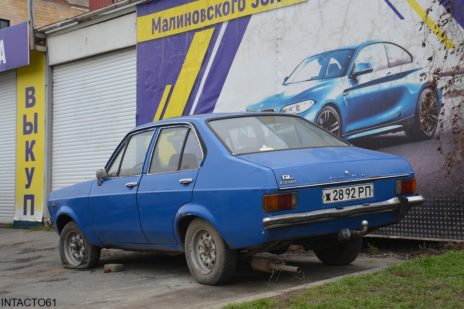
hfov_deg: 35.1
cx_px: 232
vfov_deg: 23.8
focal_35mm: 57
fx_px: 734
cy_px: 154
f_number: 6.3
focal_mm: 38
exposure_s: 1/160
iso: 200
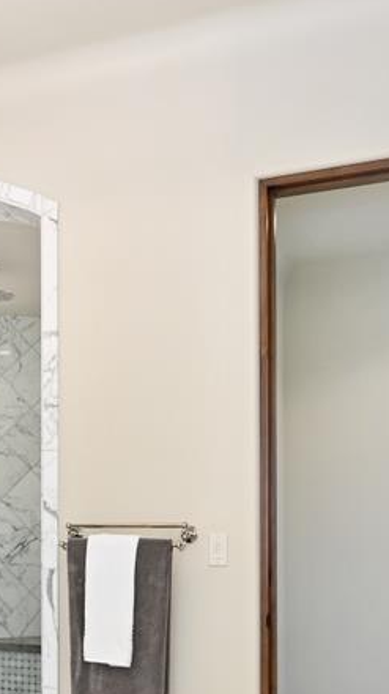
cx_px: 76
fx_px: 918
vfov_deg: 40.2
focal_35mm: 50
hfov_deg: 23.6
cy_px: 517
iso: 1000
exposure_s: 1/40
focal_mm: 14
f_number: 8
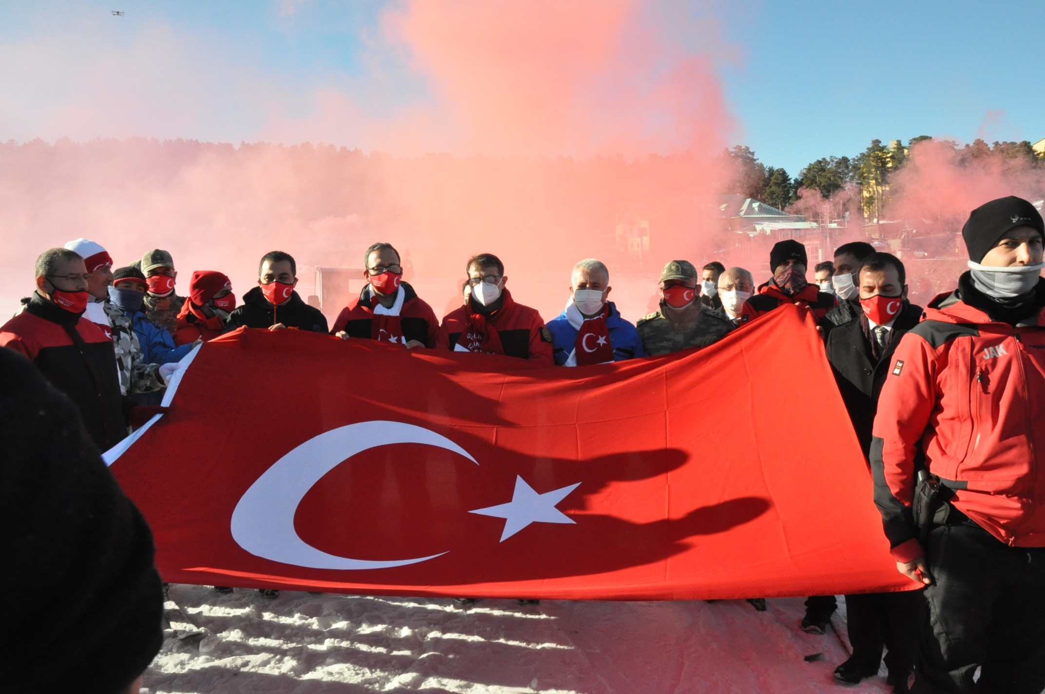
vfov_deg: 47.8
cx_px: 522
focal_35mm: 27
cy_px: 347
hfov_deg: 67.4
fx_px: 783
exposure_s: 1/640
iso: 1600
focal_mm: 18
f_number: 13
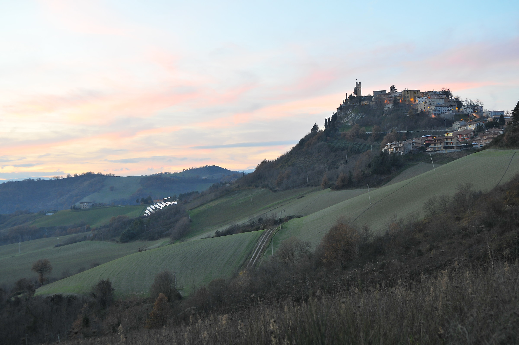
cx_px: 260
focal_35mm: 48
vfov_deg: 28.0
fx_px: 691
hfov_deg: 41.2
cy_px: 172
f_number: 4
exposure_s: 1/10
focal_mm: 32
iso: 200
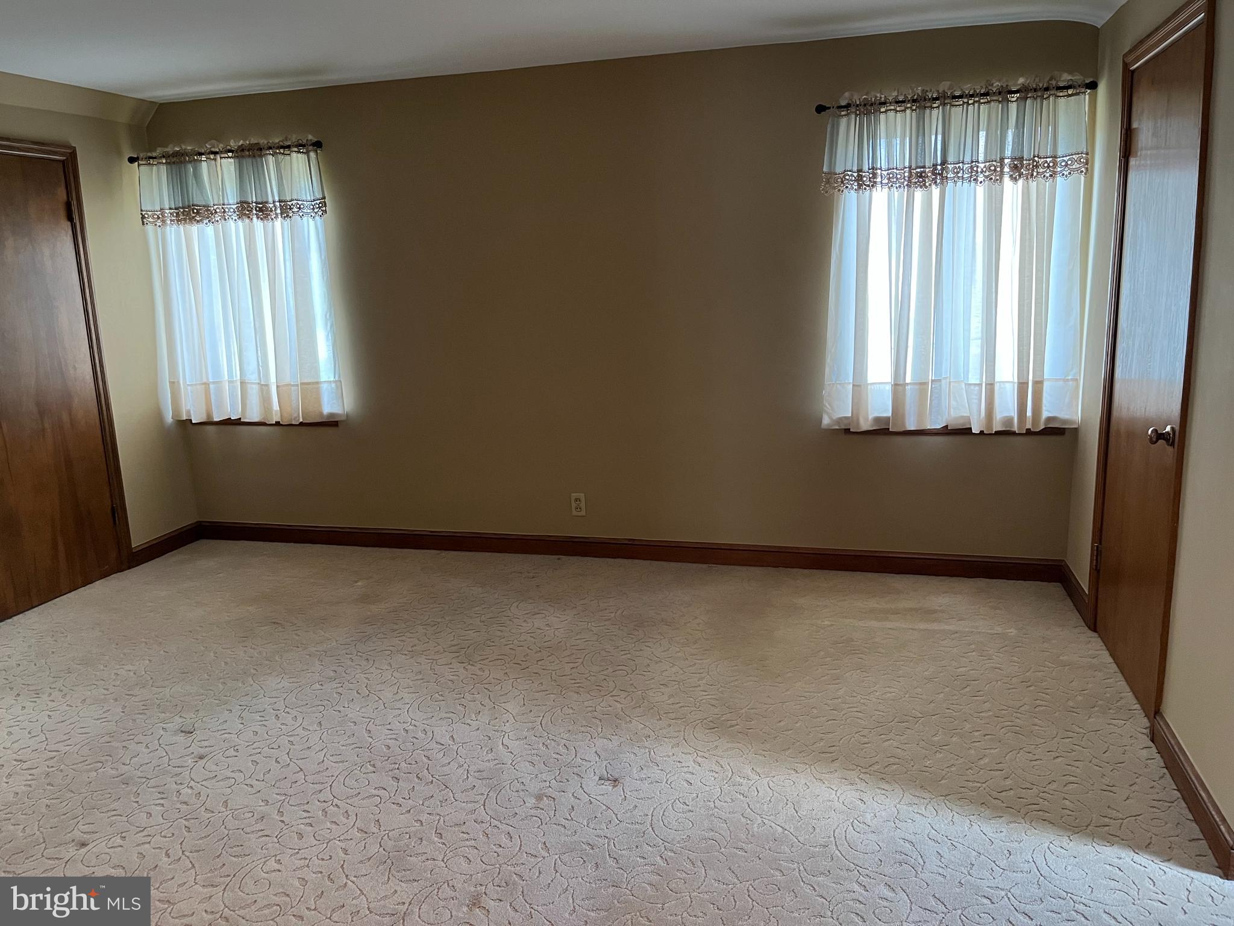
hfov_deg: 67.3
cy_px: 463
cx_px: 617
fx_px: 927
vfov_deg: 53.1
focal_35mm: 26
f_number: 1.6
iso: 320
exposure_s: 1/60
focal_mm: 5.1
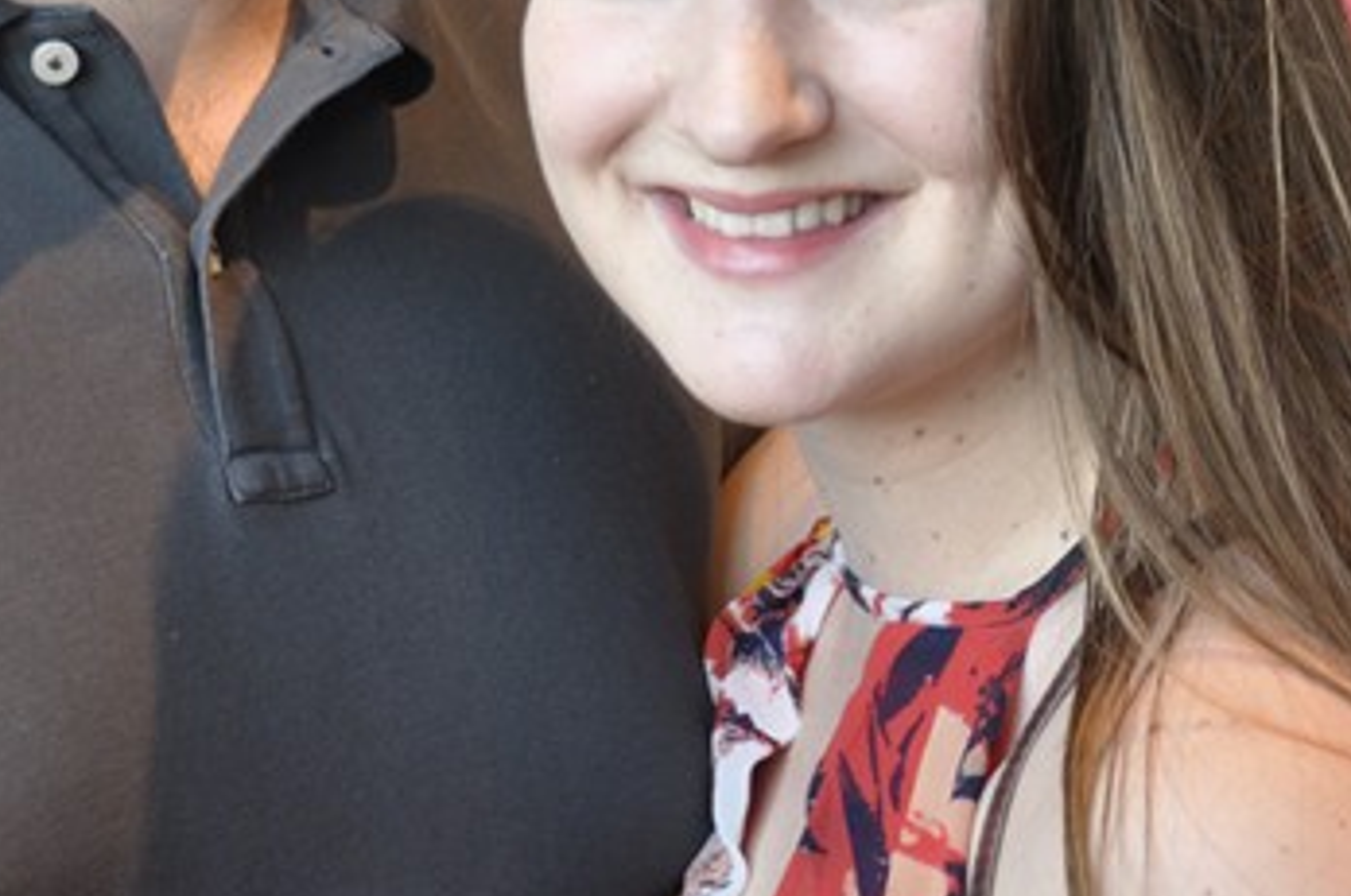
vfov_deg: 9.8
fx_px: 5172
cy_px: -206
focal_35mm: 138
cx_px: 419
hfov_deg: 14.8
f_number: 5
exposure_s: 1/20
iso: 400
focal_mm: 32
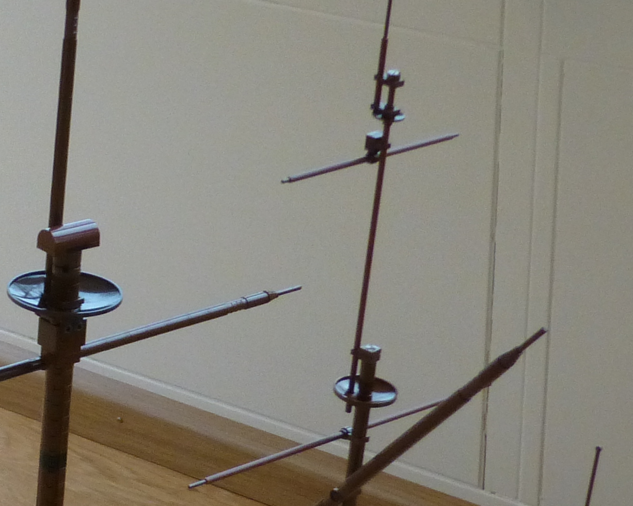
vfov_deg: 10.9
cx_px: 77
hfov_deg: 13.6
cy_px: 368
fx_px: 2642
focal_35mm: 141
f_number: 3.9
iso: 320
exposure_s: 1/60
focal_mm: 7.4
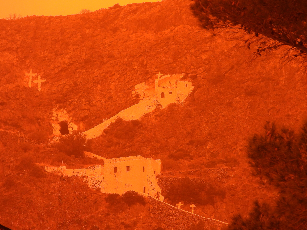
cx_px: 154
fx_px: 1641
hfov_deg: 10.7
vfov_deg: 8.0
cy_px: 115
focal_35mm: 185
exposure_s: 1/30
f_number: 4.5
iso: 400
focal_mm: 33.2
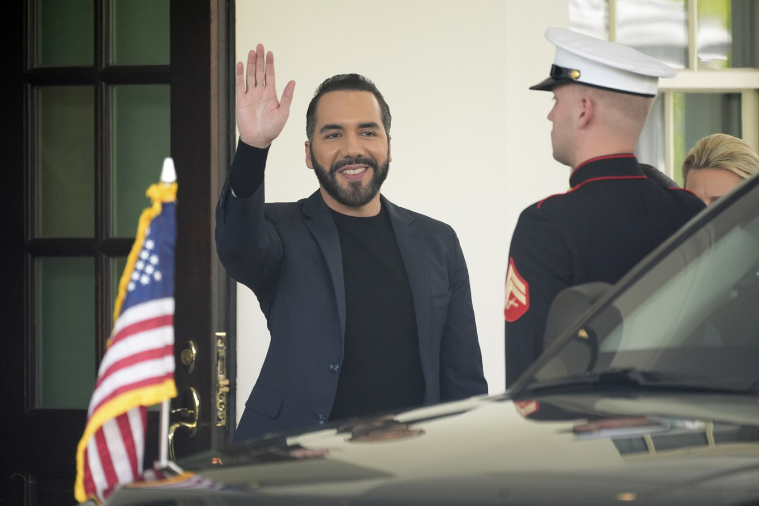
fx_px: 7862
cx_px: 380
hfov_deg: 5.5
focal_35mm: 373
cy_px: 253
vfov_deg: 3.7
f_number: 5.6
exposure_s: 1/500
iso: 1600
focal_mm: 373
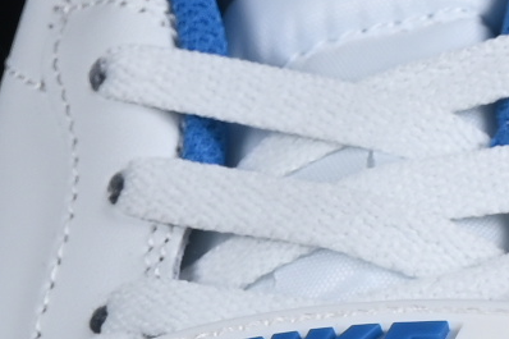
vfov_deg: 2.6
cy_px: 677
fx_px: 7419
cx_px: 778
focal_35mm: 525
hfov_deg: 3.9
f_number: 8
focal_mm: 50
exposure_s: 1/100
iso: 160
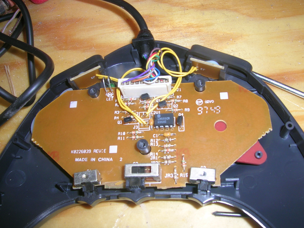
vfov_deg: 40.7
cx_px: 152
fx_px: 307
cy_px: 114
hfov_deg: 52.6
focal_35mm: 35
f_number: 4.8
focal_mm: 5.4
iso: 50
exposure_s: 1/60.1
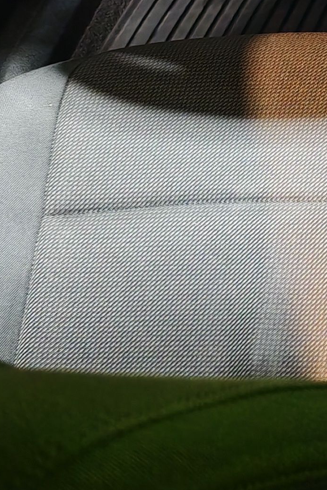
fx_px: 1512
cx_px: 798
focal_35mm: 111
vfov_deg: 17.5
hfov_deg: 10.5
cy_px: -118
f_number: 1.4
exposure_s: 1/33
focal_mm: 6.83
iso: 125
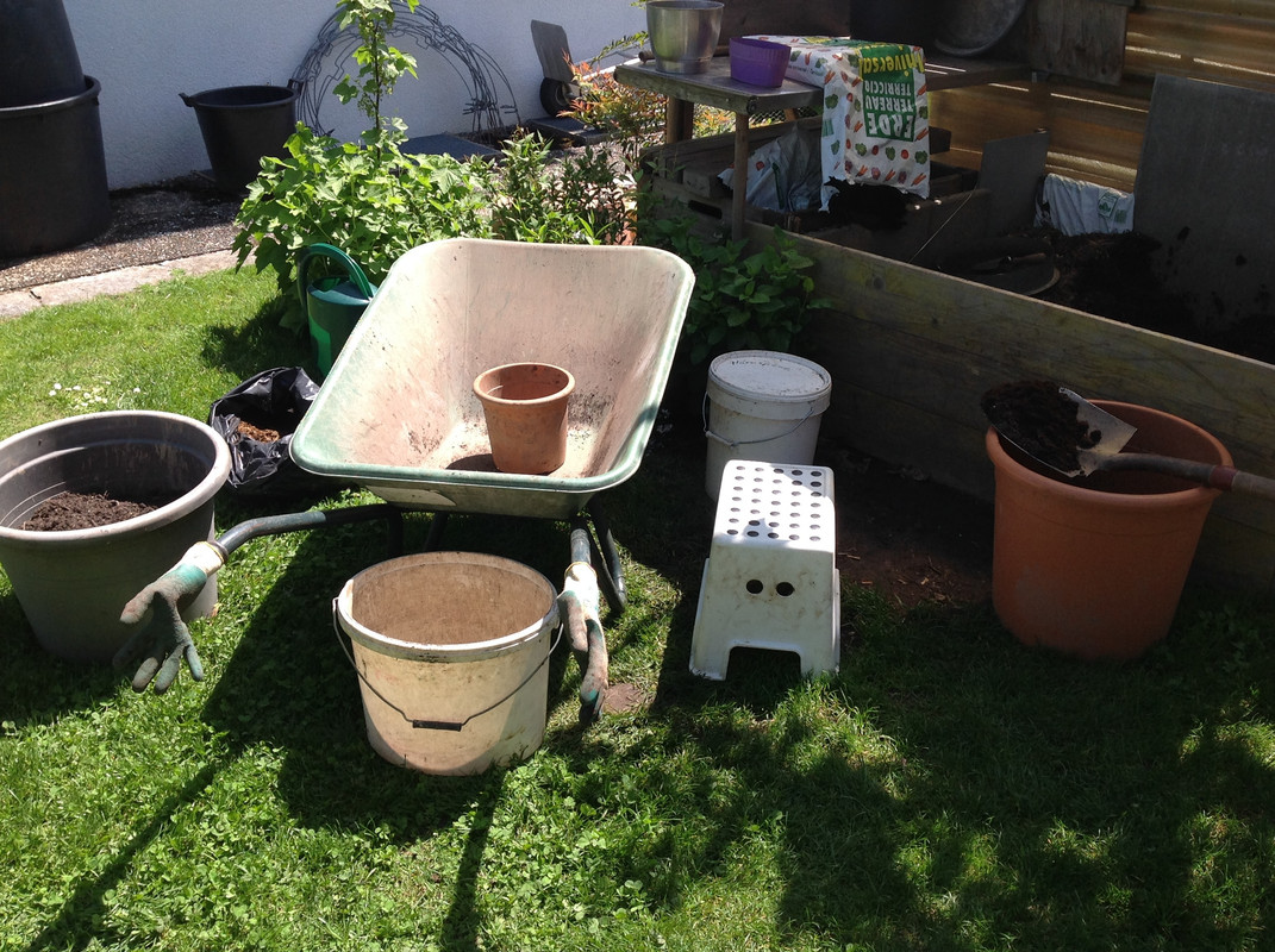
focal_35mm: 35
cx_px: 638
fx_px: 1287
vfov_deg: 40.6
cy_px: 476
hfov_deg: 52.7
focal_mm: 4.28
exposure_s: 1/672
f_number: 2.4
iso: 50
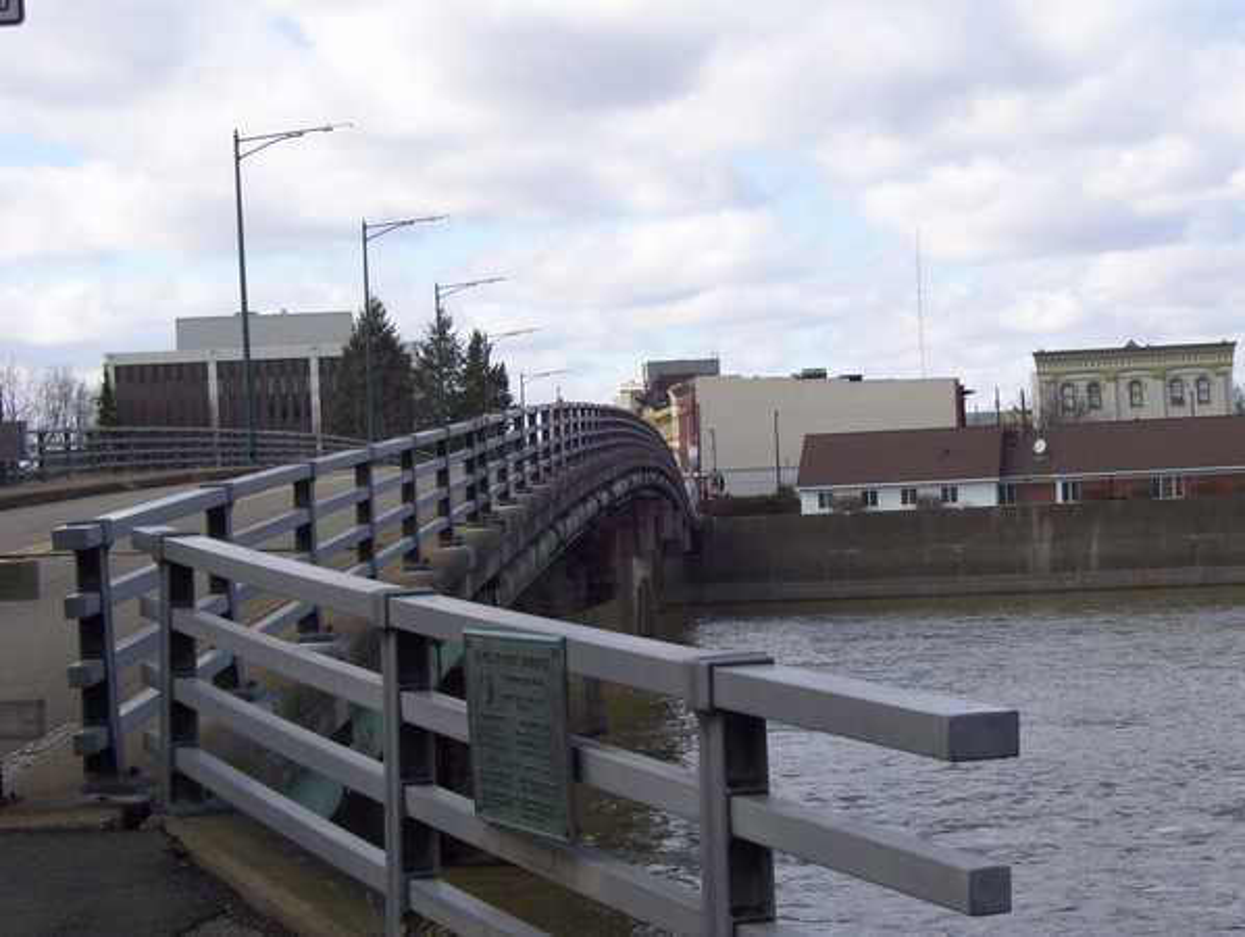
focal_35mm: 70
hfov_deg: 27.7
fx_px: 2521
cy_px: 468
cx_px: 622
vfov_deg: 21.1
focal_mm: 11.6
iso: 80
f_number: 6.7
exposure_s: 1/250
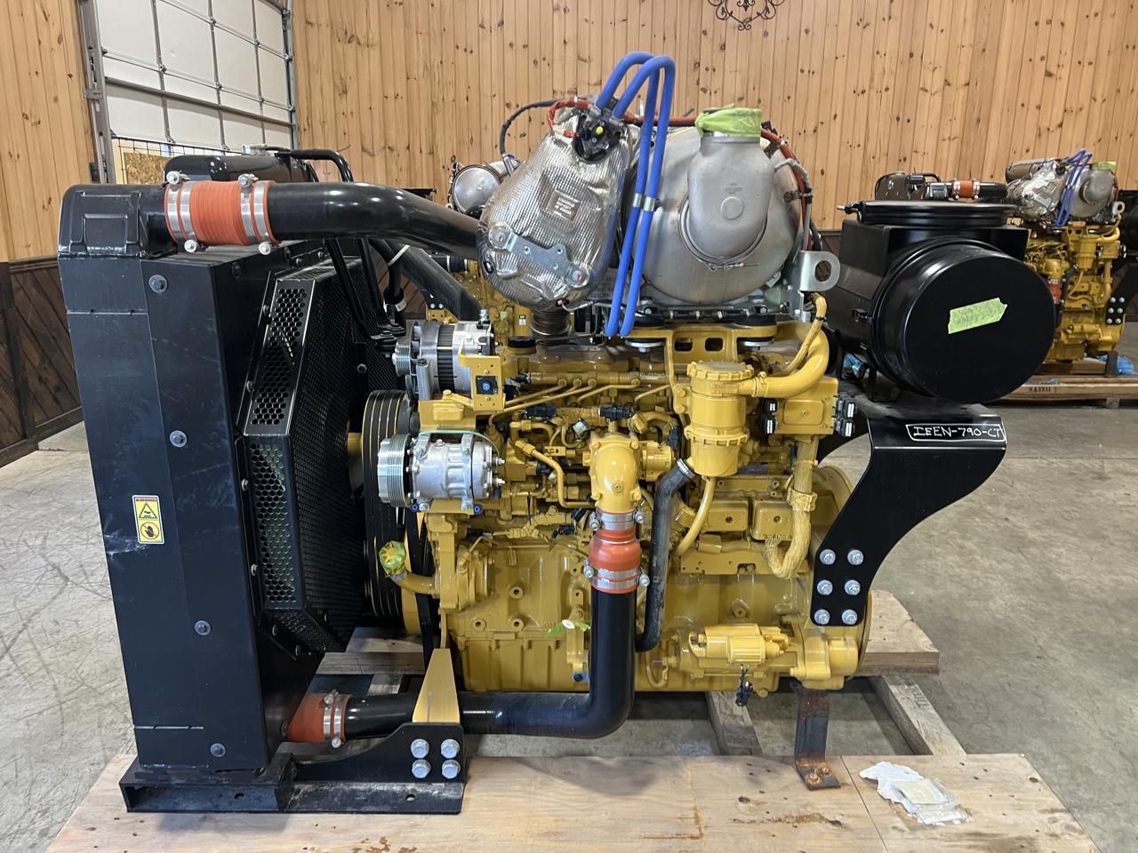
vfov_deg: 53.1
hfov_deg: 67.3
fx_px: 855
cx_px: 569
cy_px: 426
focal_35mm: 26
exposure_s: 1/60
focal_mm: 5.7
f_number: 1.5
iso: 125
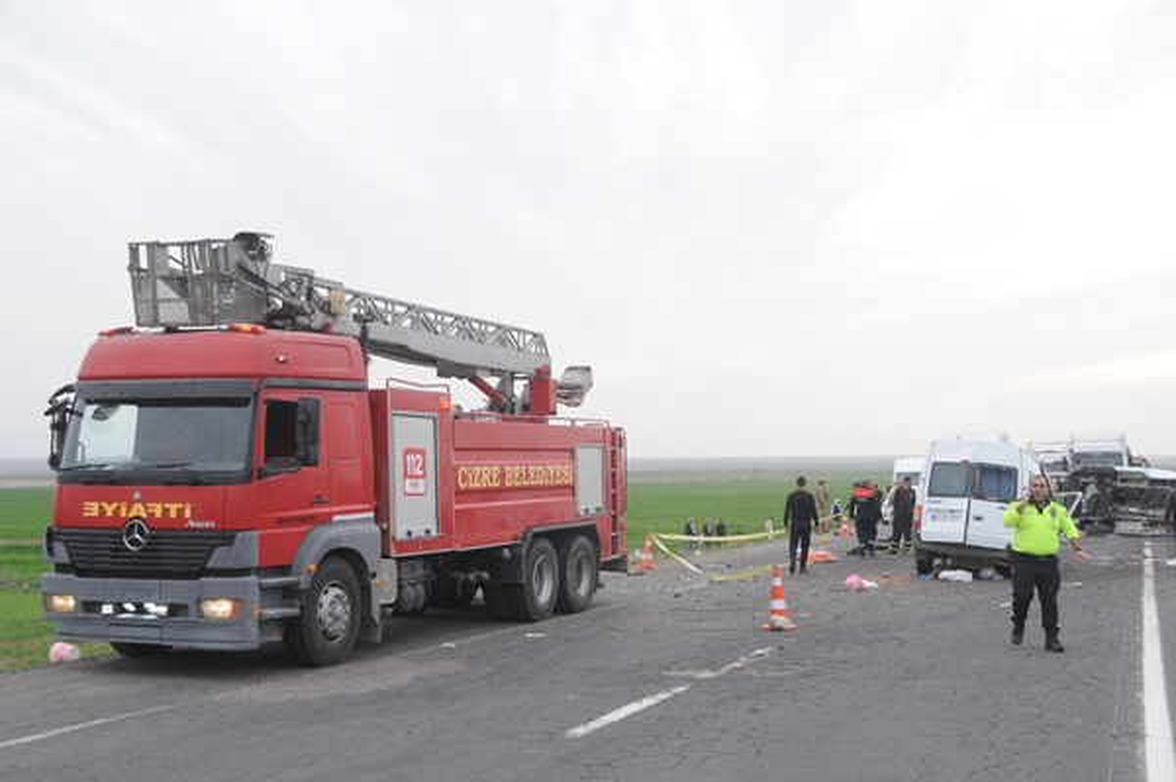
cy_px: 391
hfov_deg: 49.6
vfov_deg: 34.2
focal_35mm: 39
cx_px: 588
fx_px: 1273
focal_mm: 26
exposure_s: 1/250
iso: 500
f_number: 8
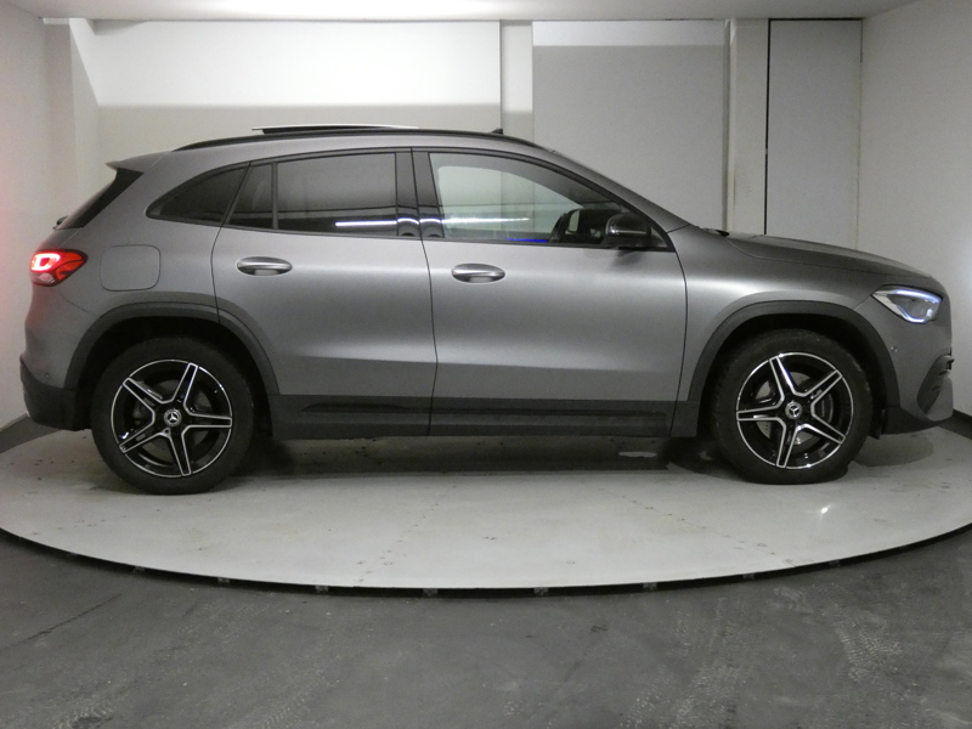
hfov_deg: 39.7
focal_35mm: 48
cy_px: 364
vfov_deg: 30.3
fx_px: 1348
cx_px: 486
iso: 1600
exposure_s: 1/80
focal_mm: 8.6
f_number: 3.8
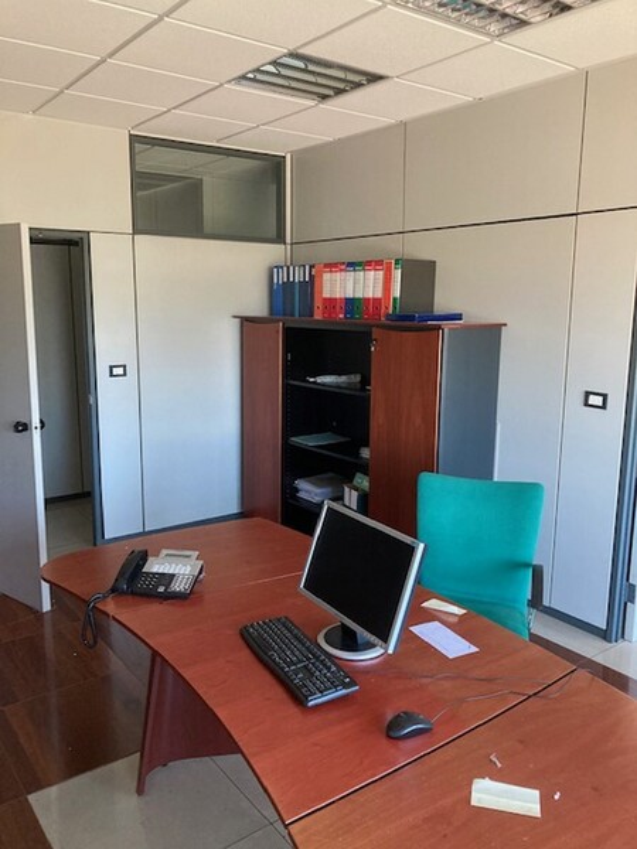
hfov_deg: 49.7
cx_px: 318
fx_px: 687
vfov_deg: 63.4
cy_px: 424
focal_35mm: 28
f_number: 1.8
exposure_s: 1/60
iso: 320
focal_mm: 3.99
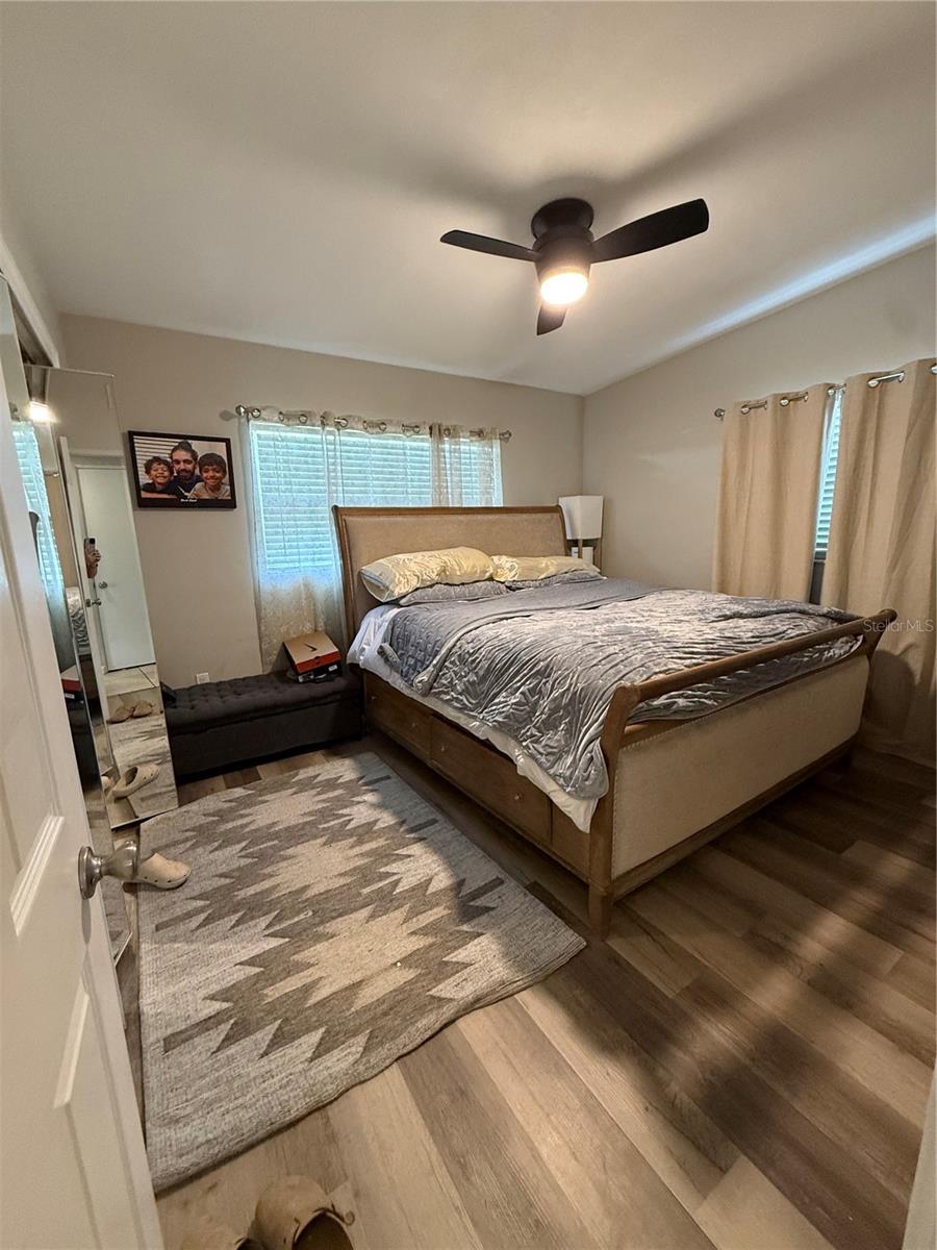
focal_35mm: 14
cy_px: 625
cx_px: 468
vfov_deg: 102.1
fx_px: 505
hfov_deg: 85.7
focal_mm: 2.22
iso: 500
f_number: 2.2
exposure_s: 1/60
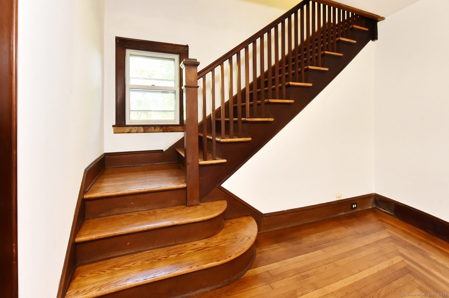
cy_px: 149
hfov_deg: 104.3
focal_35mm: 14
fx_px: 174
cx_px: 224
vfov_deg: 81.1
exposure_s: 1/60
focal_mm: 14
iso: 1800
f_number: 8
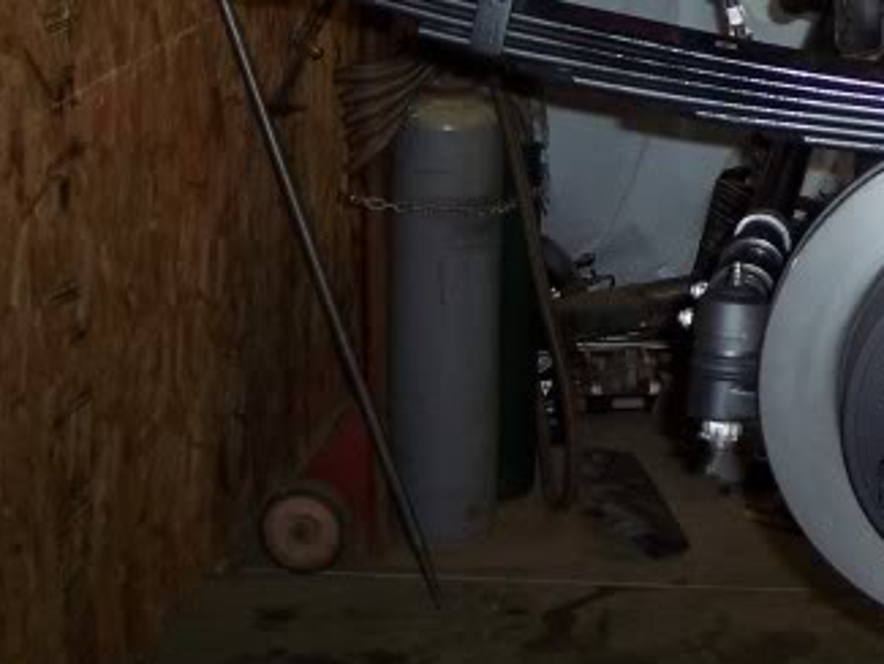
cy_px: -98
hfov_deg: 19.4
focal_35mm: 96
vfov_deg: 15.0
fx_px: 2452
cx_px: 1028
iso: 100
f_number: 2.8
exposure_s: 1/60
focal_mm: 8
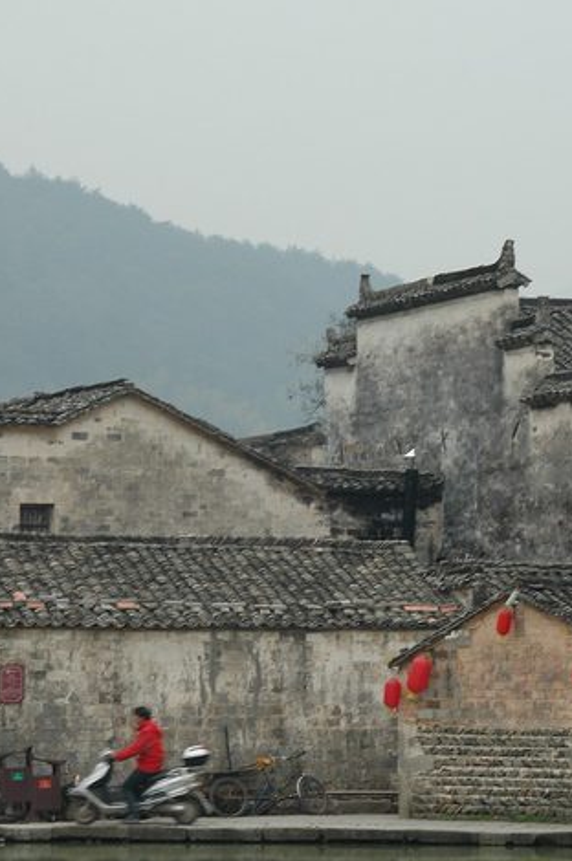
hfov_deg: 8.4
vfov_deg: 12.6
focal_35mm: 163
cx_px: 240
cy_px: 462
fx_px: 3887
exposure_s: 1/60
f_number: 7.1
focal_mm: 85
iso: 200
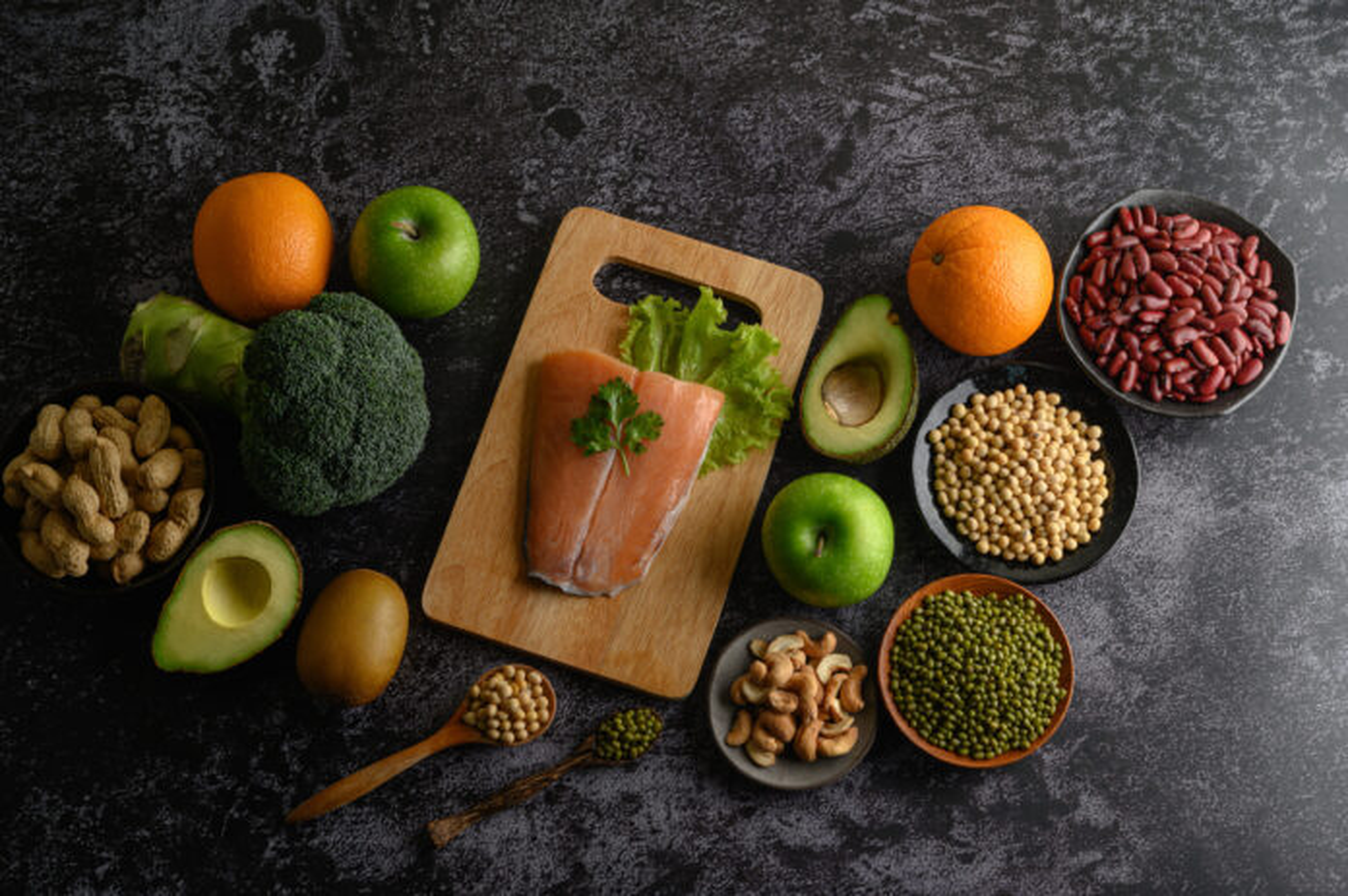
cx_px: 674
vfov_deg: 22.6
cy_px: 448
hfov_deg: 33.4
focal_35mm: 60
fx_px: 2245
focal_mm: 60
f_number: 8
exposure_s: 1/125
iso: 100
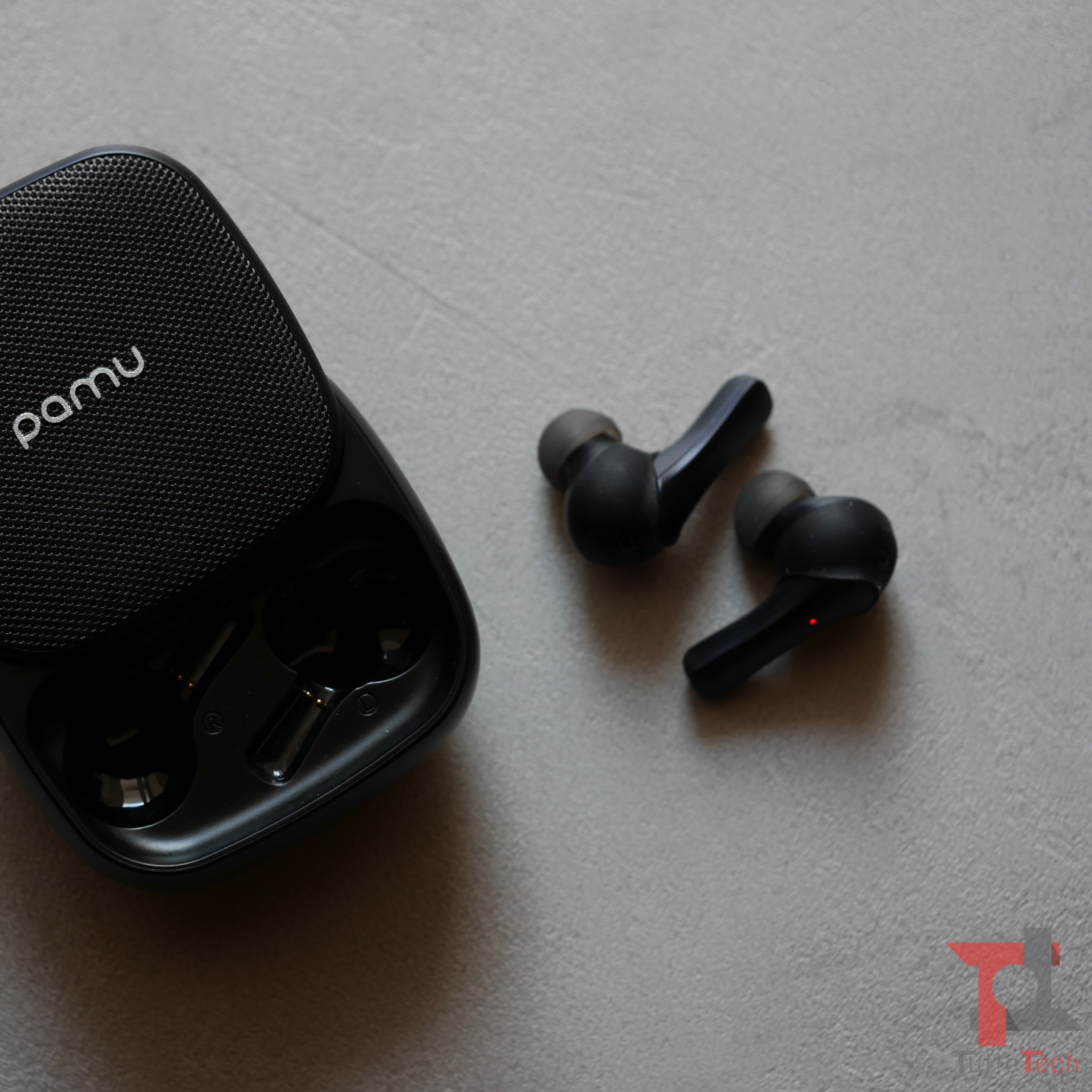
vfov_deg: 12.3
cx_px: 385
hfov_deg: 12.3
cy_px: 548
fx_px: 5068
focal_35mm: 142
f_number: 2.8
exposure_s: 1/100
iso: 200
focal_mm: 60
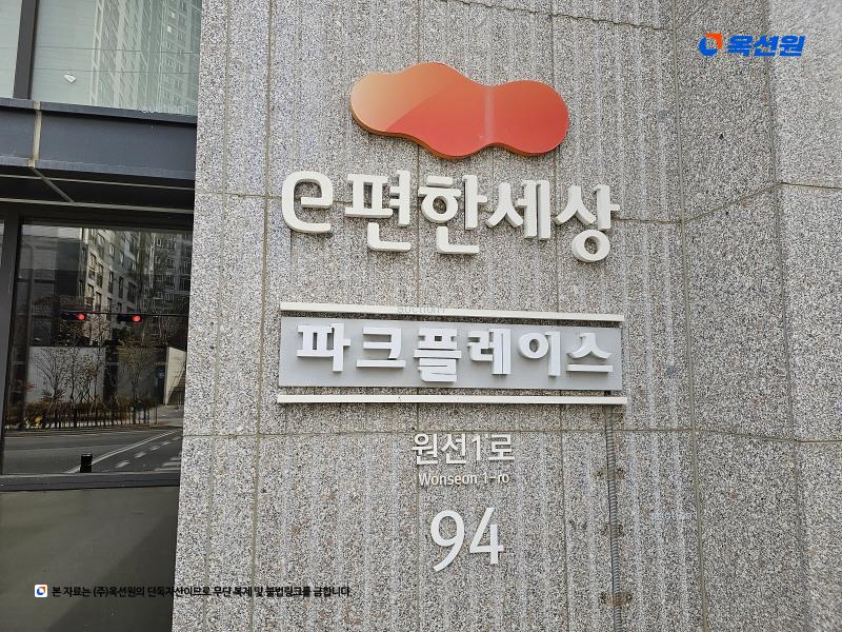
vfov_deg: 58.9
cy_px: 316
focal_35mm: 23
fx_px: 559
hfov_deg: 73.9
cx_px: 421
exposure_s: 1/180
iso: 25
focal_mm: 6.3
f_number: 1.7
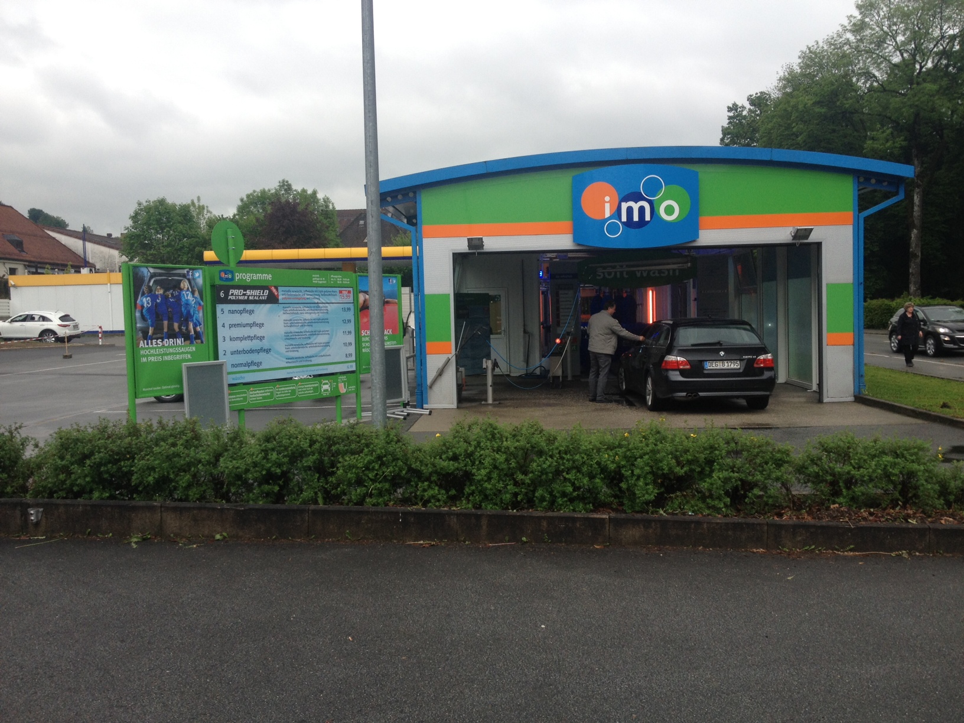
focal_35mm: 35
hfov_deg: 52.6
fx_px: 975
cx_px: 482
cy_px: 362
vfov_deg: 40.7
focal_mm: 4.28
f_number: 2.4
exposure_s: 1/168
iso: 64
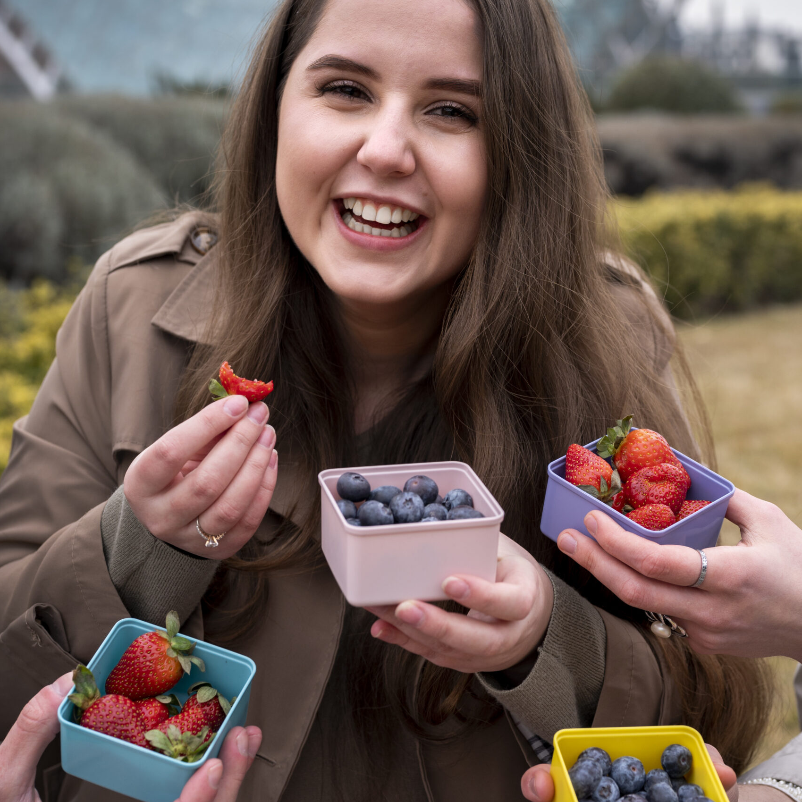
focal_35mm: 64
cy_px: 417
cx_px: 401
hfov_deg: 26.9
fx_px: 1678
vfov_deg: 26.9
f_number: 4.5
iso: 320
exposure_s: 1/250
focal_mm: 50
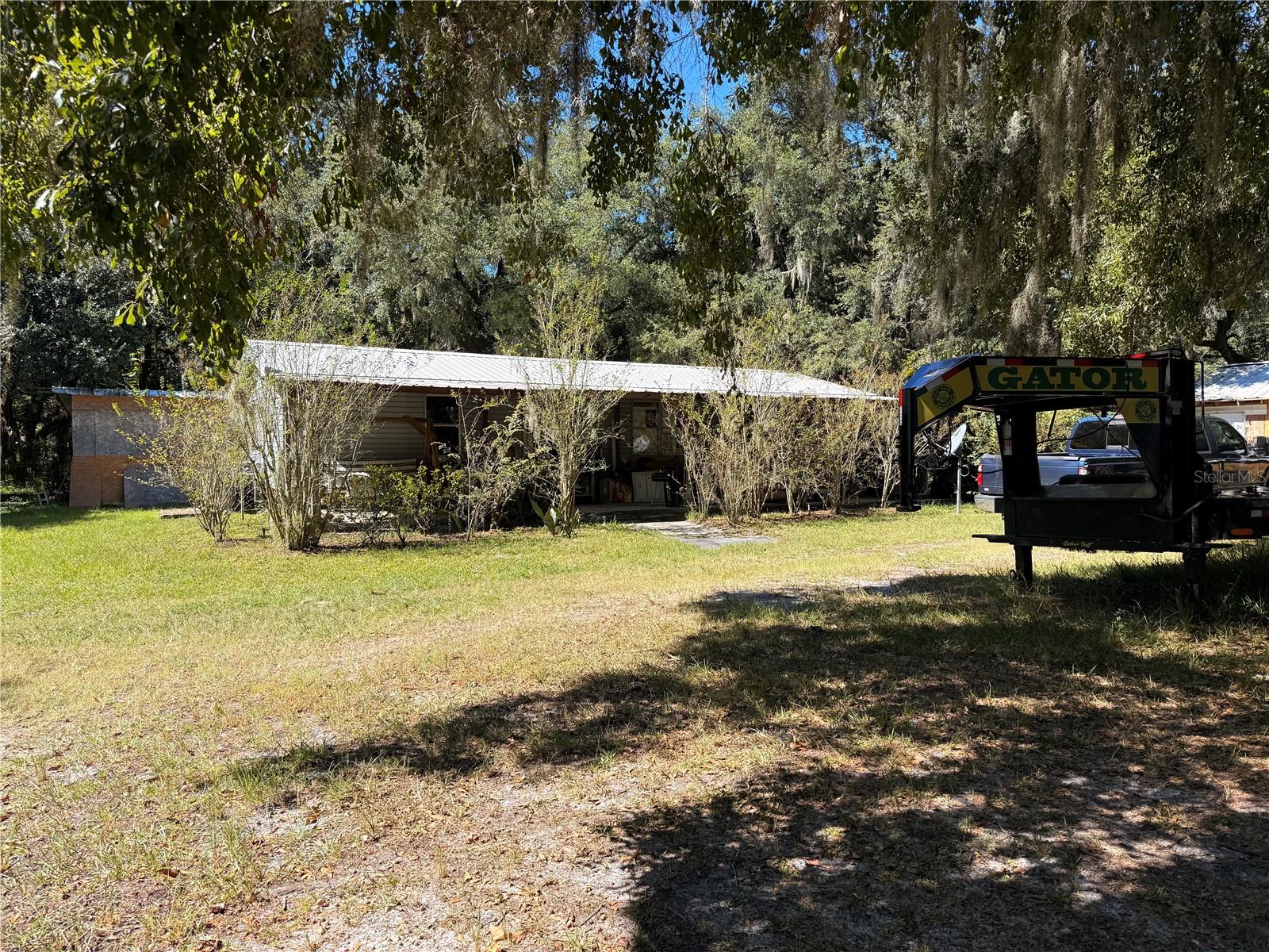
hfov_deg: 71.6
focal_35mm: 24
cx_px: 634
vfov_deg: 56.8
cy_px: 476
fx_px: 880
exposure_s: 1/2169
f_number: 1.78
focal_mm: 6.76
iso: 100
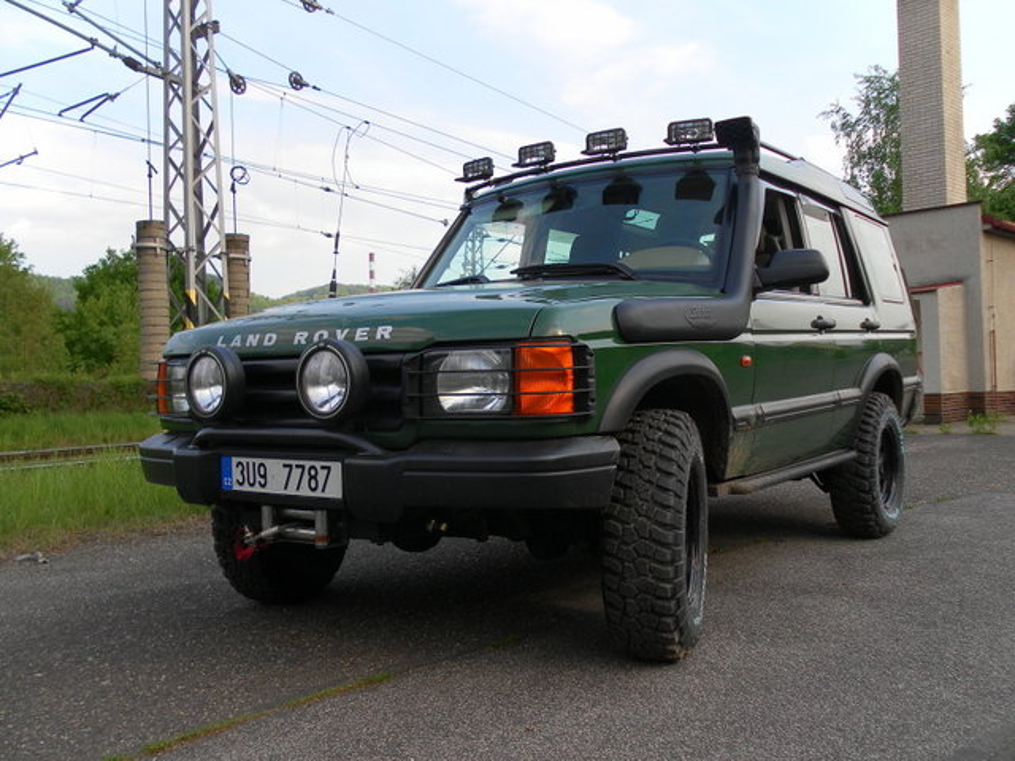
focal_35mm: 33
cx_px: 508
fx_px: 968
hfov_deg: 55.4
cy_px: 380
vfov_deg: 42.9
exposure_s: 1/250
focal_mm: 5.8
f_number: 3.5
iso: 80
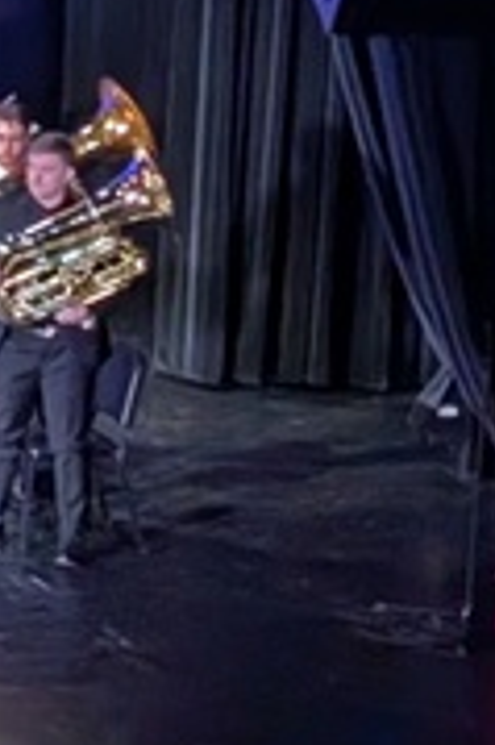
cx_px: -1618
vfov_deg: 7.0
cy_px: -260
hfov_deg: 4.3
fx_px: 6034
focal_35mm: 292
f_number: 1.68
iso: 245
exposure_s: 1/65
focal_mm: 6.9
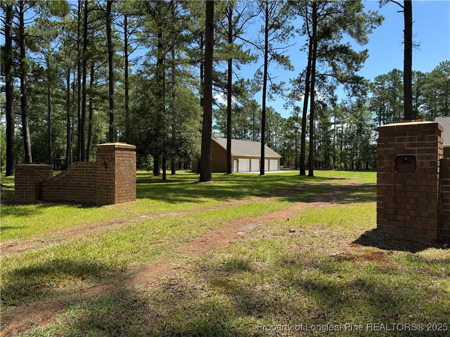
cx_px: 225
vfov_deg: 56.8
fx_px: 312
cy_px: 168
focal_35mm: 24
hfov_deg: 71.6
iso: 80
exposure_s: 1/2331
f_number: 1.78
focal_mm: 6.76
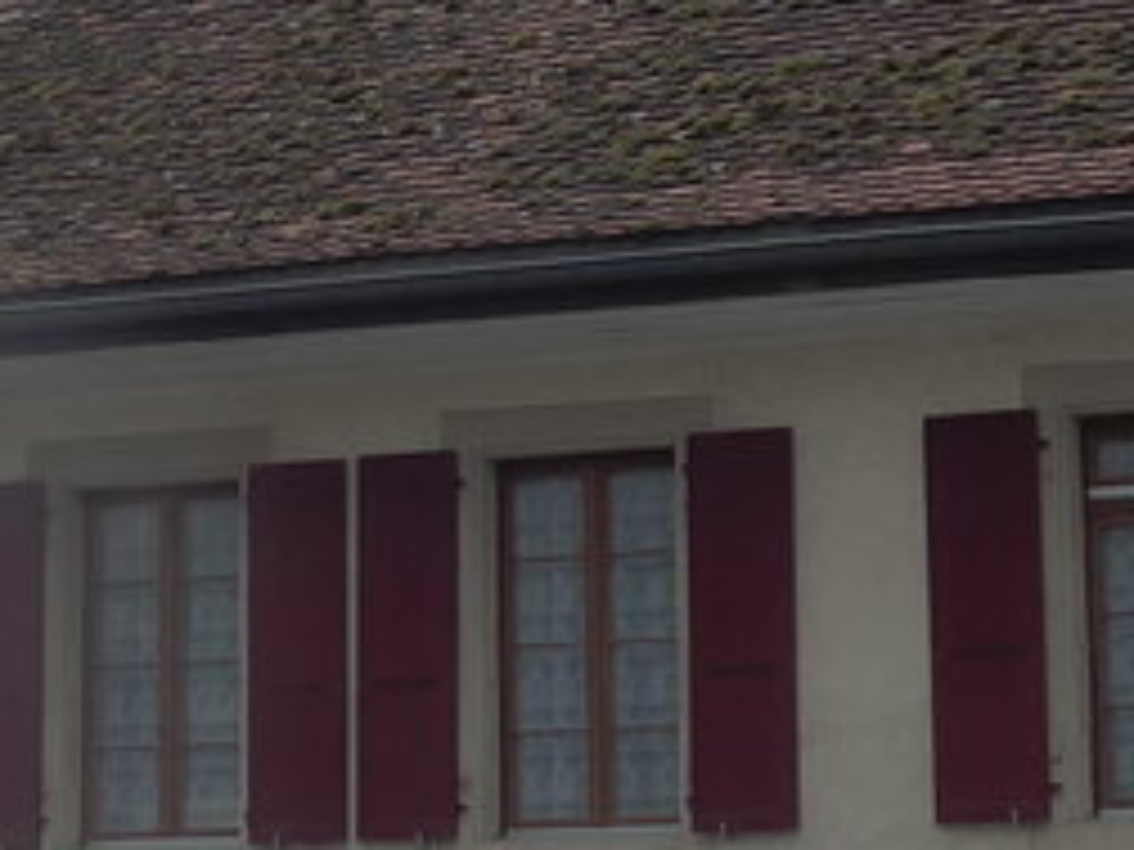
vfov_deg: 10.7
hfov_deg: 14.2
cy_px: 40
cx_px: 234
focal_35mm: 138
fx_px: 4521
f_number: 2
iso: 160
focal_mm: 6
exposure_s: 1/640
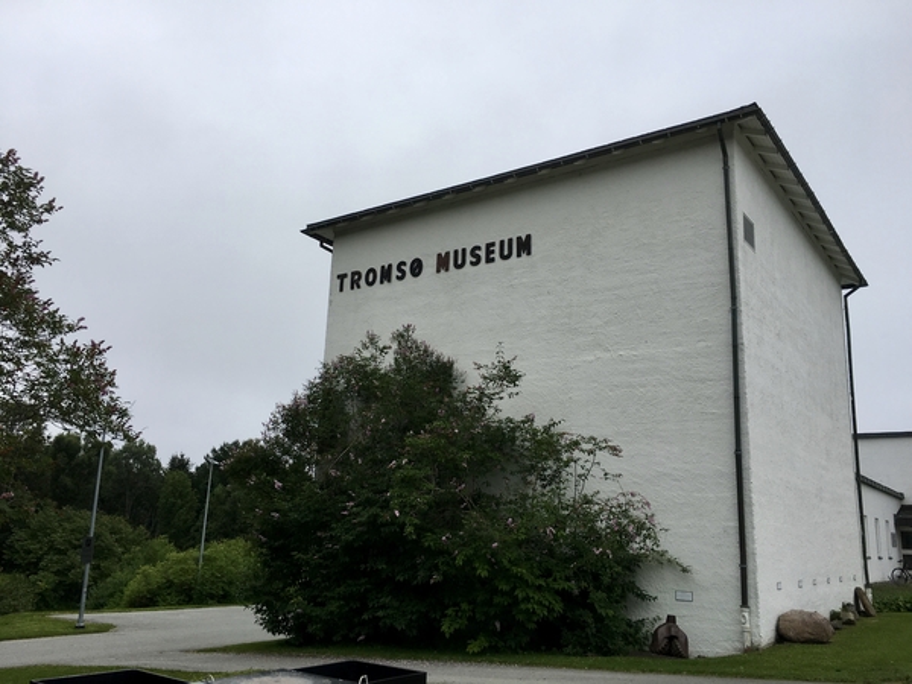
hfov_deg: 61.7
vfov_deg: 48.2
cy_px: 342
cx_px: 456
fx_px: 764
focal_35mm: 29
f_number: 2.2
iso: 25
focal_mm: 4.15
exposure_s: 1/601
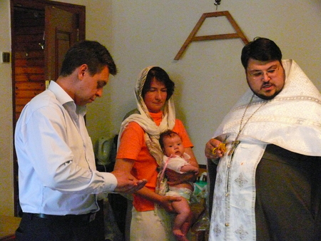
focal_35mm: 69
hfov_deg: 28.1
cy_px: 120
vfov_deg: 21.3
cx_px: 160
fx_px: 640
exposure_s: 1/100
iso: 1600
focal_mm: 14.6
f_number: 3.6
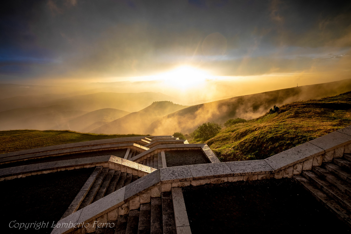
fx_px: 166
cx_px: 176
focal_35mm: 17
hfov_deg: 93.3
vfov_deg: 70.4
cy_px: 117
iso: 200
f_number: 4.5
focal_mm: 11.5
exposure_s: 1/150
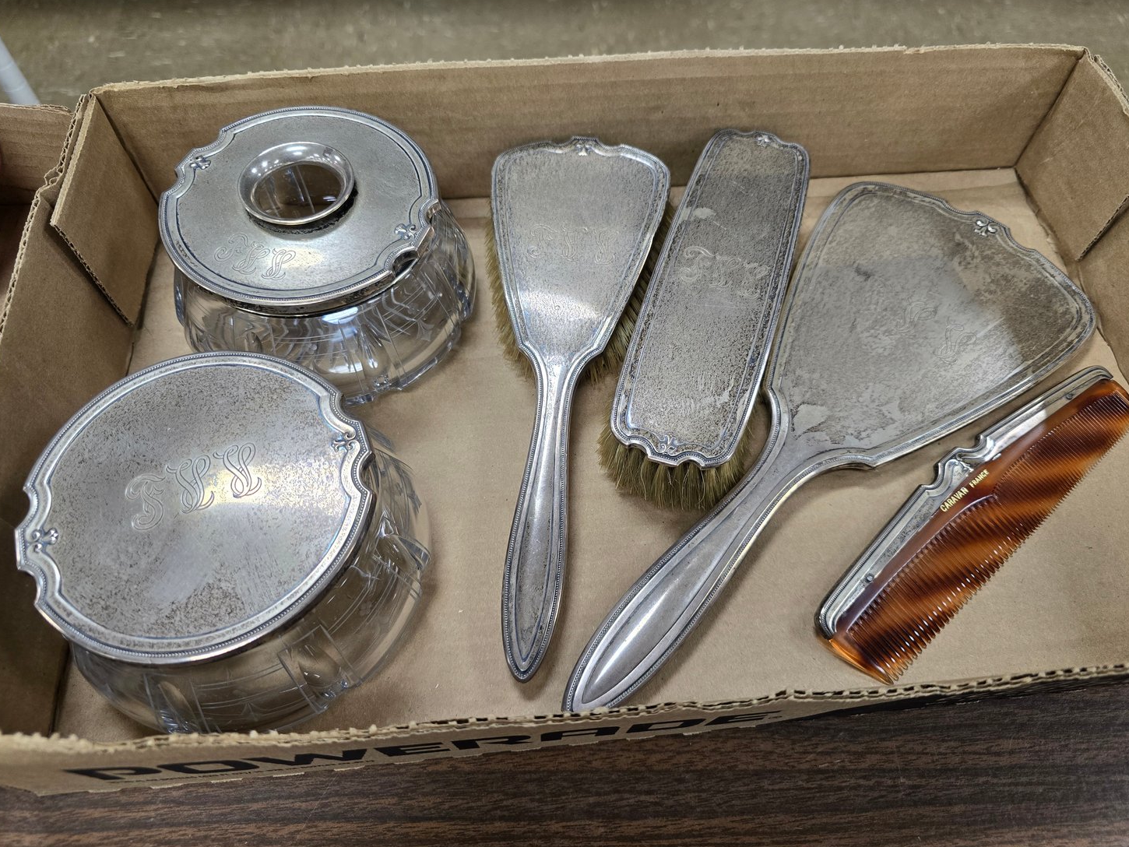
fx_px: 783
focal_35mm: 24
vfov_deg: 56.8
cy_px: 421
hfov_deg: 71.6
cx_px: 569
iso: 125
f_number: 1.7
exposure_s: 1/62
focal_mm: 6.3
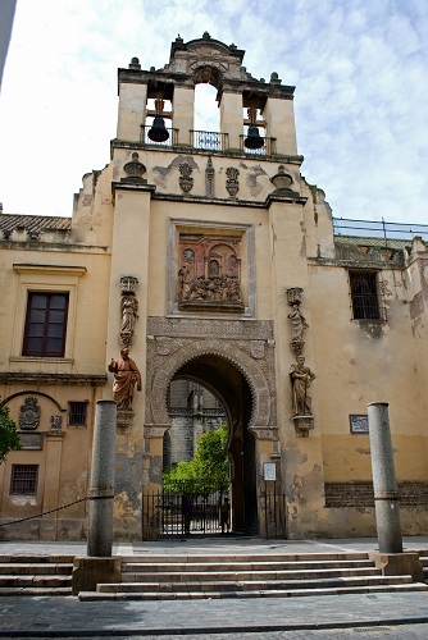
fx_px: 534
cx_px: 214
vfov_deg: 61.9
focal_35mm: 30
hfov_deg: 43.7
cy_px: 320
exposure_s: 1/200
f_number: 7.1
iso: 100
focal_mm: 20
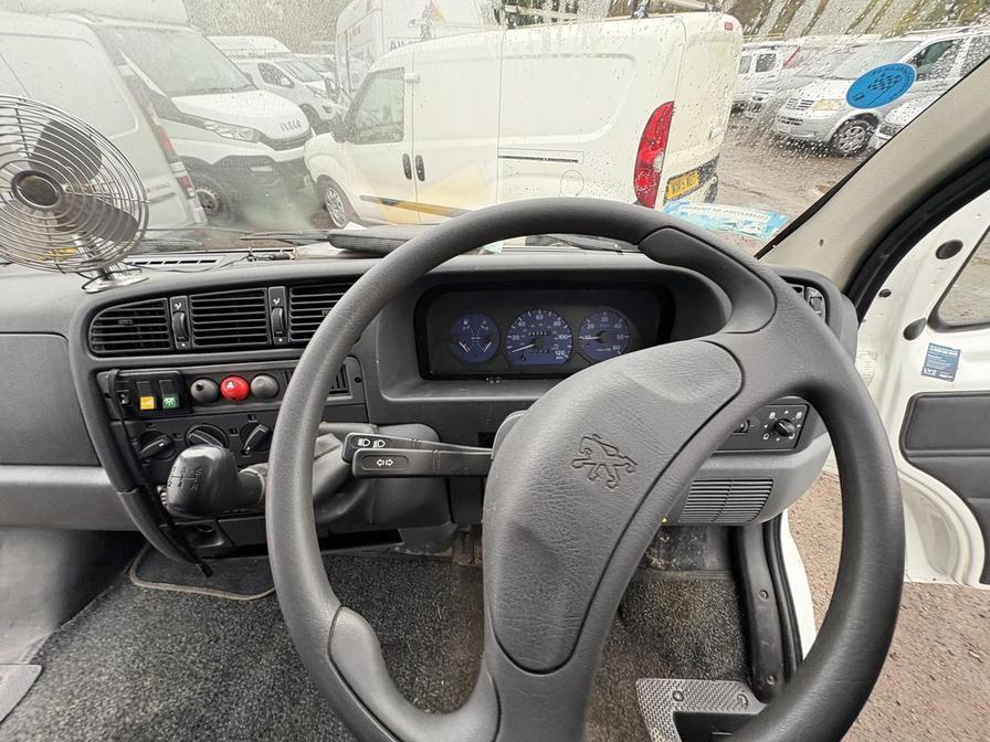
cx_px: 495
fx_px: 400
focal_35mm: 14
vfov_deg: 85.7
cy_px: 371
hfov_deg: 102.1
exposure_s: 1/90
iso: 200
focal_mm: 2.22
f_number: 2.2
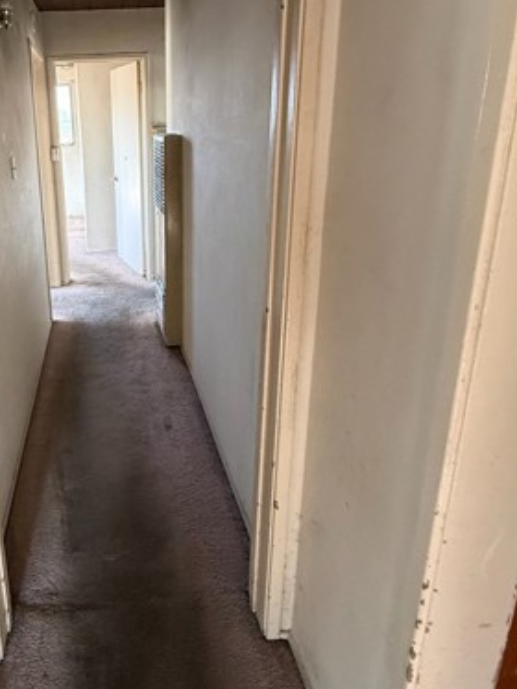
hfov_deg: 53.8
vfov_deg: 70.2
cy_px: 251
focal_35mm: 24
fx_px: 478
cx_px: 118
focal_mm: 2.22
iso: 400
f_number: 2.2
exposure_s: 1/60
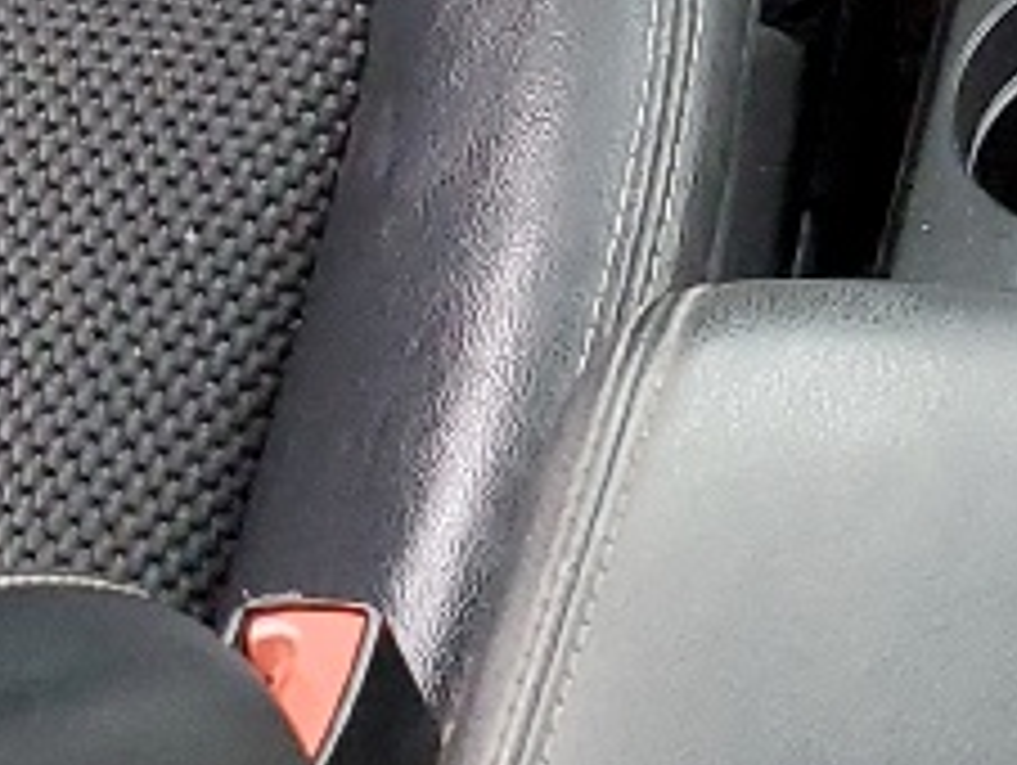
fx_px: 5412
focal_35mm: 184
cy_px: -670
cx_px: 1278
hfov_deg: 10.5
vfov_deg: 7.8
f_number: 1.5
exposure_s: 1/60.2
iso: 172
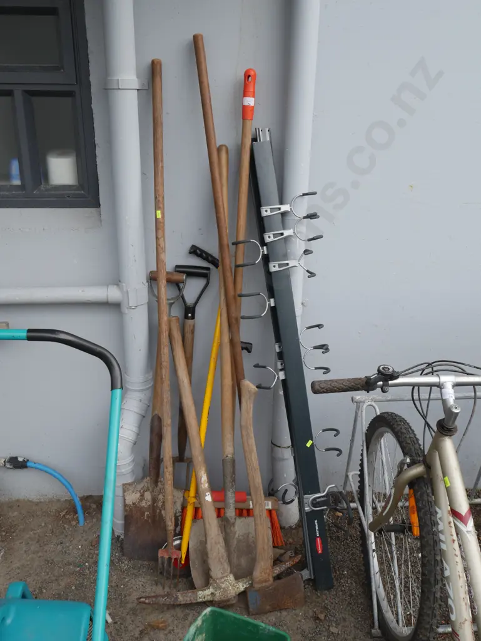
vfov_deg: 59.9
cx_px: 240
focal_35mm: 30
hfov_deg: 46.8
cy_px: 320
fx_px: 555
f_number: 6.3
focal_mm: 15
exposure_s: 1/160
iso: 200
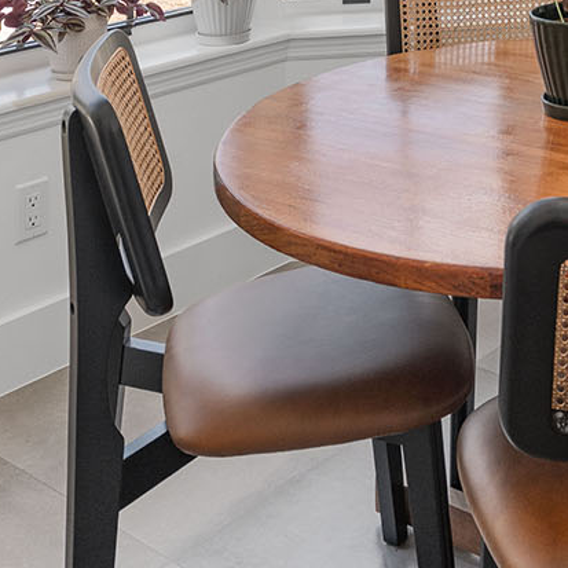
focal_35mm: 63
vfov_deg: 23.0
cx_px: 568
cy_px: -246
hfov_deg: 25.9
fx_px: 1170
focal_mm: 17
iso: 320
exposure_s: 1/60
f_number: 7.1
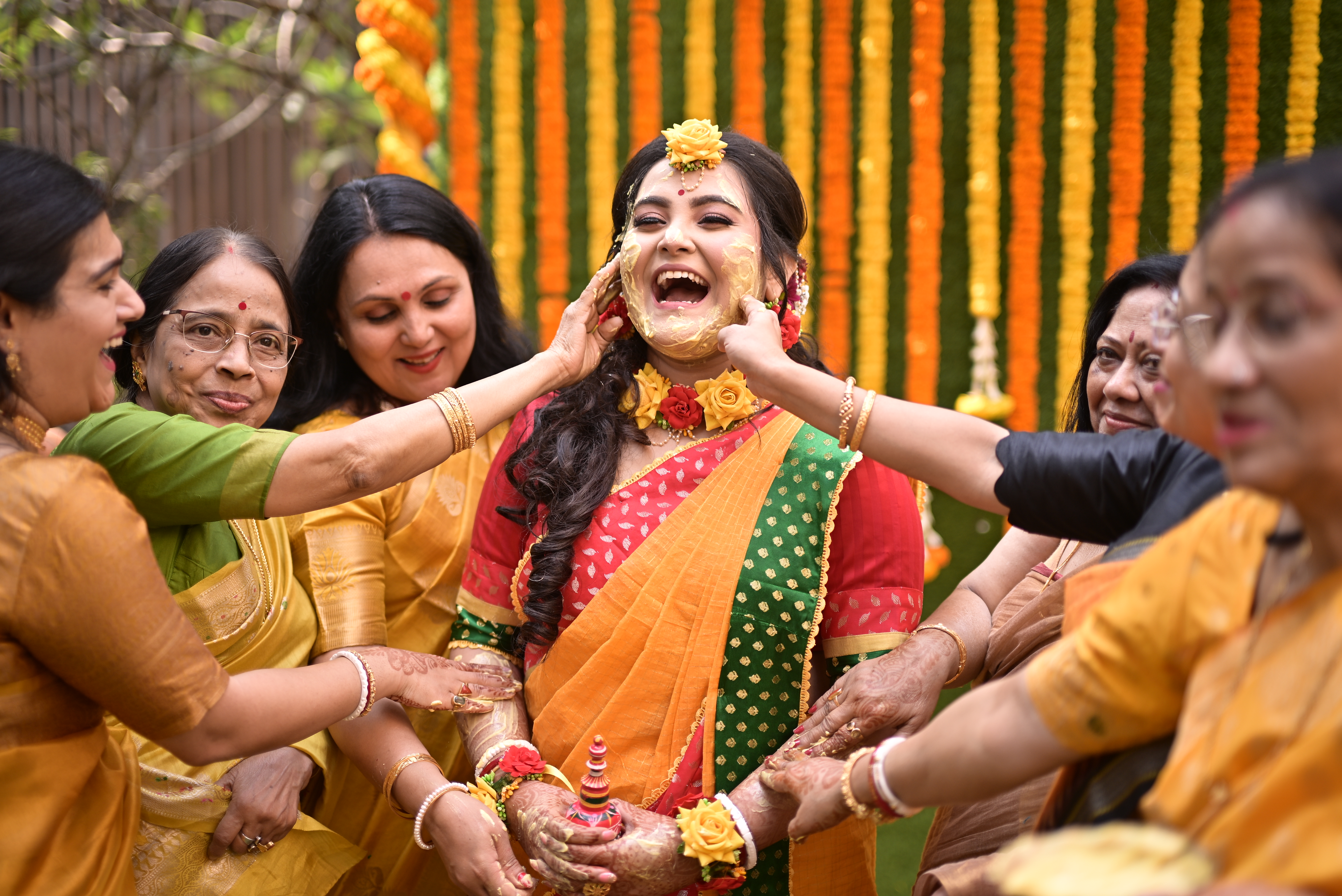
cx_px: 671
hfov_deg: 39.6
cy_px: 448
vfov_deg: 27.0
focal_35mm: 50
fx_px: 1865
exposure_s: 1/500
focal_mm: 50
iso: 100
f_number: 1.6
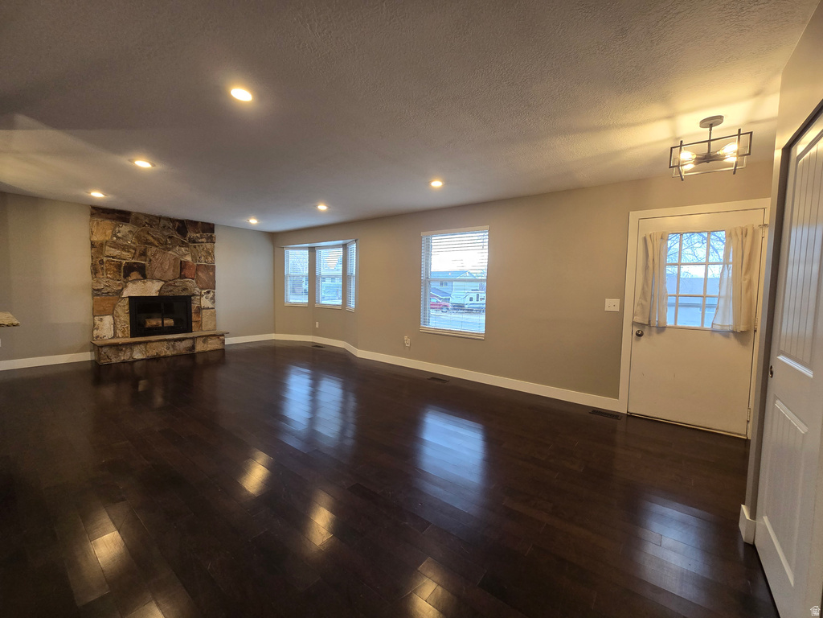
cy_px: 309
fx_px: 309
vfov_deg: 89.9
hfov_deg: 106.2
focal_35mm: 13
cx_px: 412
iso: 200
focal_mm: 2.2
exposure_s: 1/60
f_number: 2.2
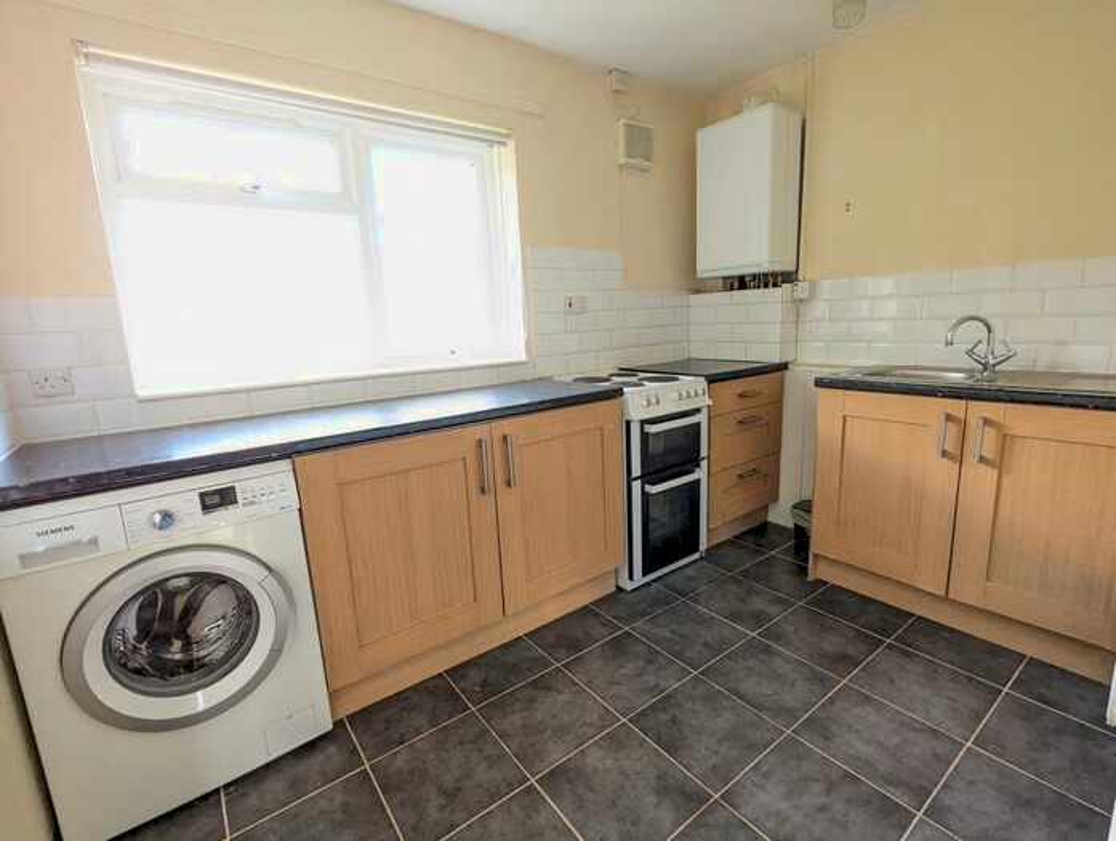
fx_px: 517
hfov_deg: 94.4
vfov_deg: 78.3
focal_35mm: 16
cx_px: 558
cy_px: 420
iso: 484
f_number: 2.2
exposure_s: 1/65.9
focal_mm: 2.35
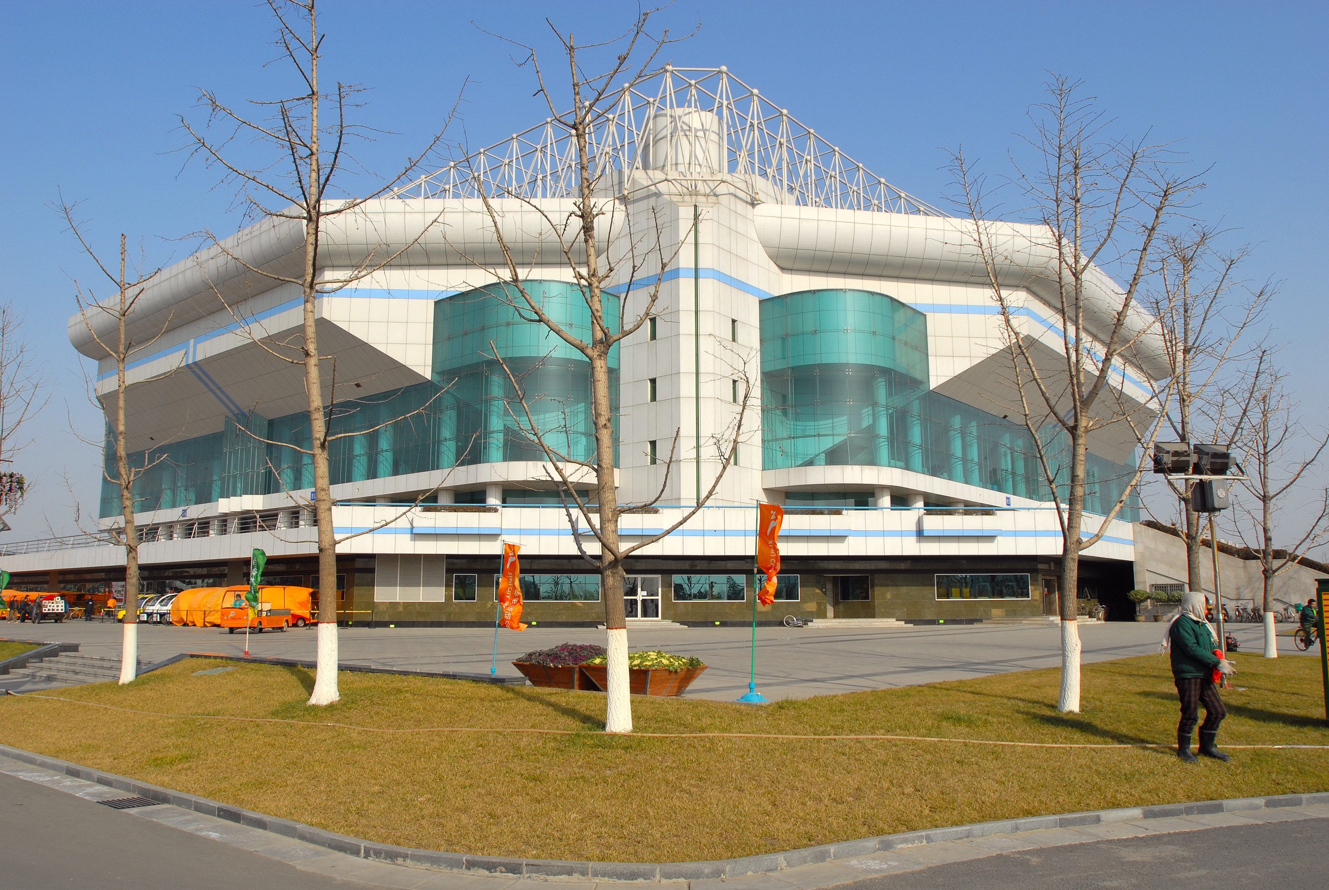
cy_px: 445
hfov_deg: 70.4
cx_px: 664
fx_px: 942
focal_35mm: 26
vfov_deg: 50.5
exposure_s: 1/250
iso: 100
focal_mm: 17
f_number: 8
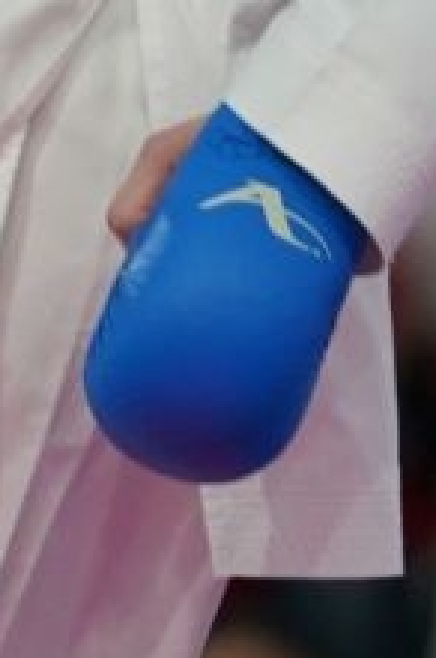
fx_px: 29867
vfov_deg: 1.3
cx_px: -636
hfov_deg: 0.8
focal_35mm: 1639
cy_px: -502
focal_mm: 200
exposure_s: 1/1000
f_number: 2.8
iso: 1250
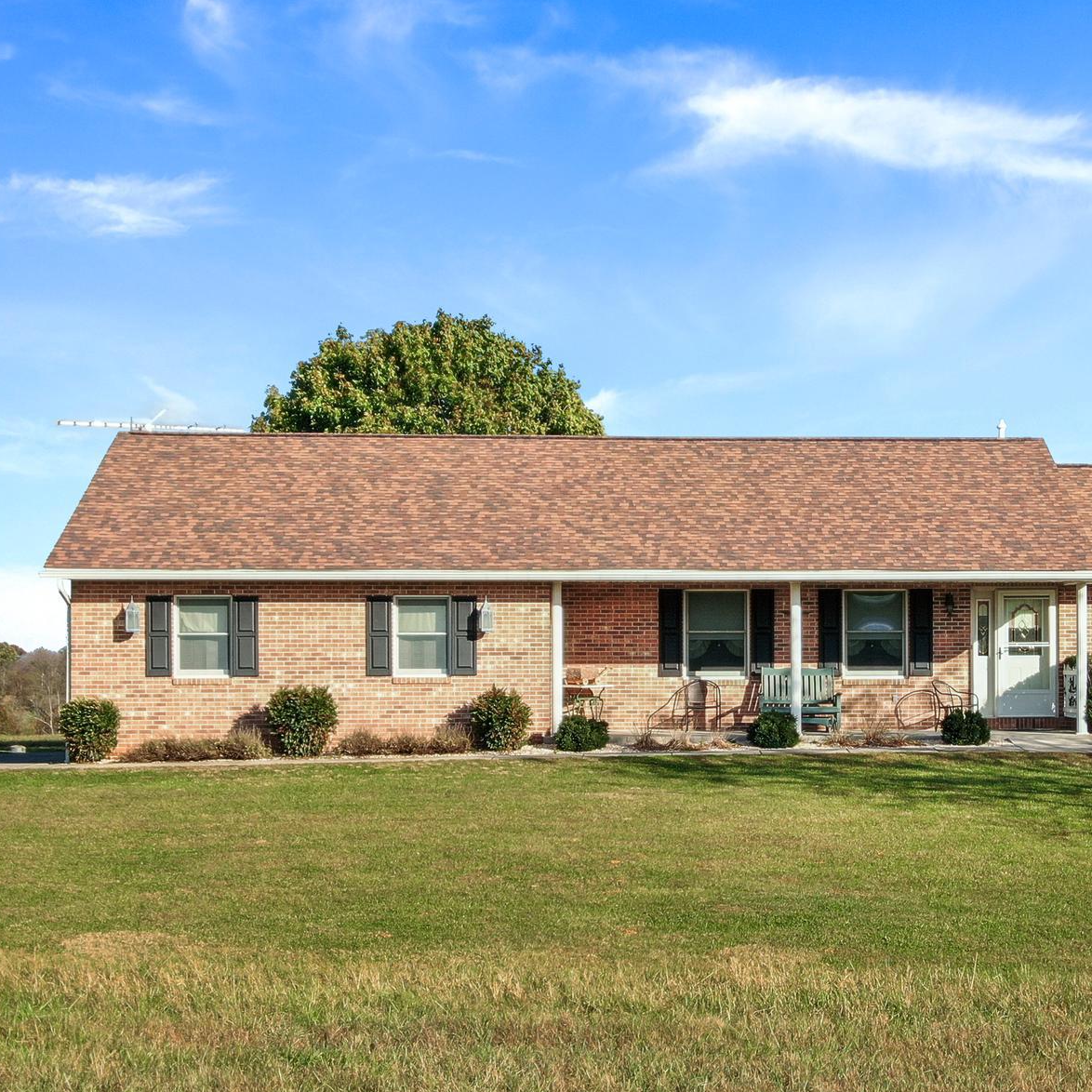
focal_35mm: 74
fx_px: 2641
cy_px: 655
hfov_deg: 23.1
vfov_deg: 23.3
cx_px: 809
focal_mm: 8.6
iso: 110
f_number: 3.8
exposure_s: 1/240
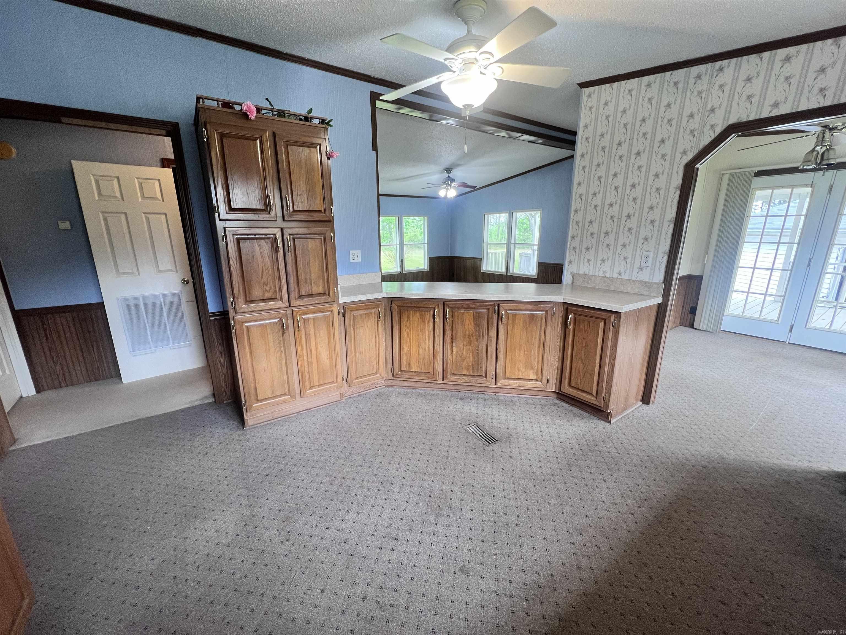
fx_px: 318
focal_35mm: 13
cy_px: 318
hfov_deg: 106.2
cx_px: 423
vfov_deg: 89.9
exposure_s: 1/60
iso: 160
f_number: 1.8
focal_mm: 1.57
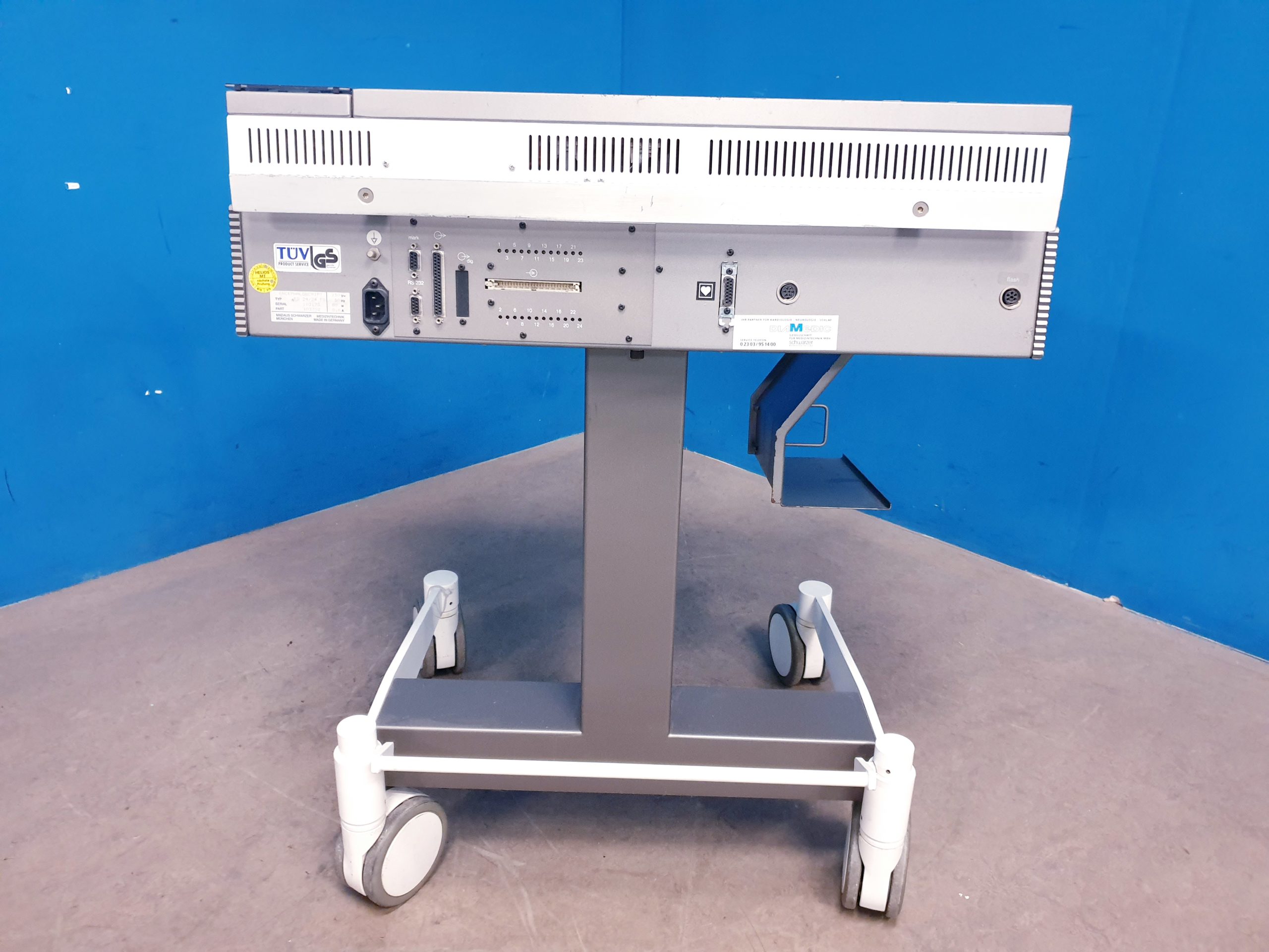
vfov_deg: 53.1
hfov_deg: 67.3
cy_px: 476
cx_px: 634
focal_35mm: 26
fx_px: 953
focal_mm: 4.3
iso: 250
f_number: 1.5
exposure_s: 1/17
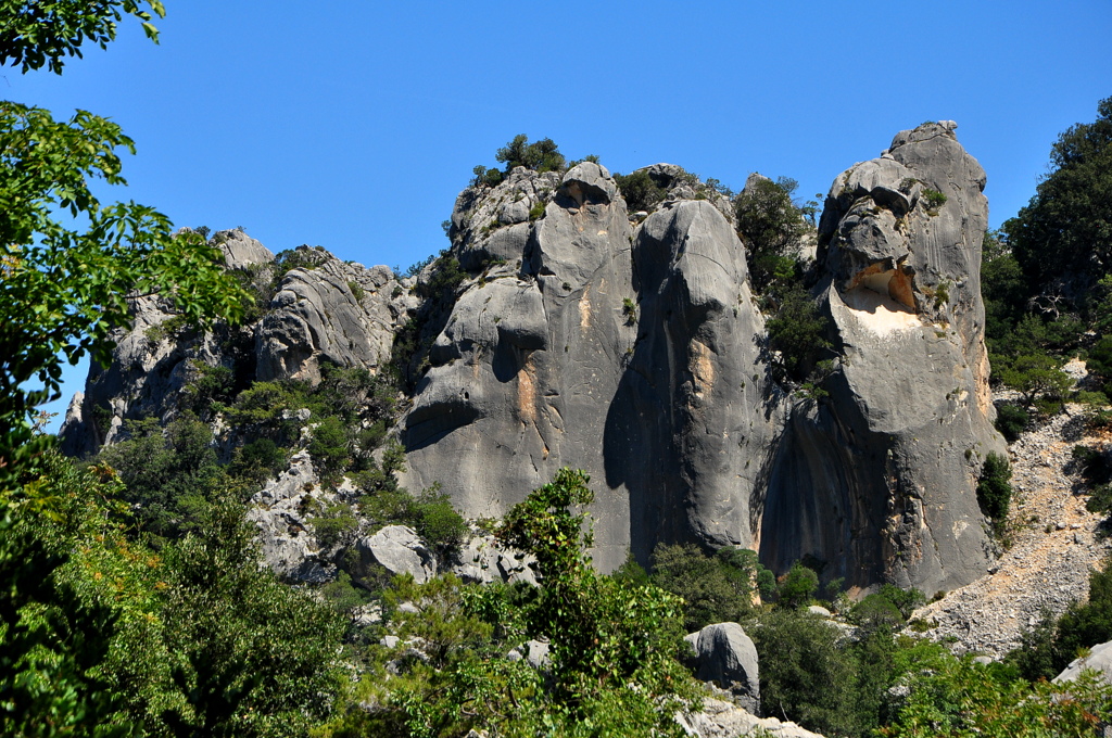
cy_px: 369
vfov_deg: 8.7
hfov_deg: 13.1
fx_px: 4859
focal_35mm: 158
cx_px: 556
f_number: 10
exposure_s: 1/500
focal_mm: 105
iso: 400
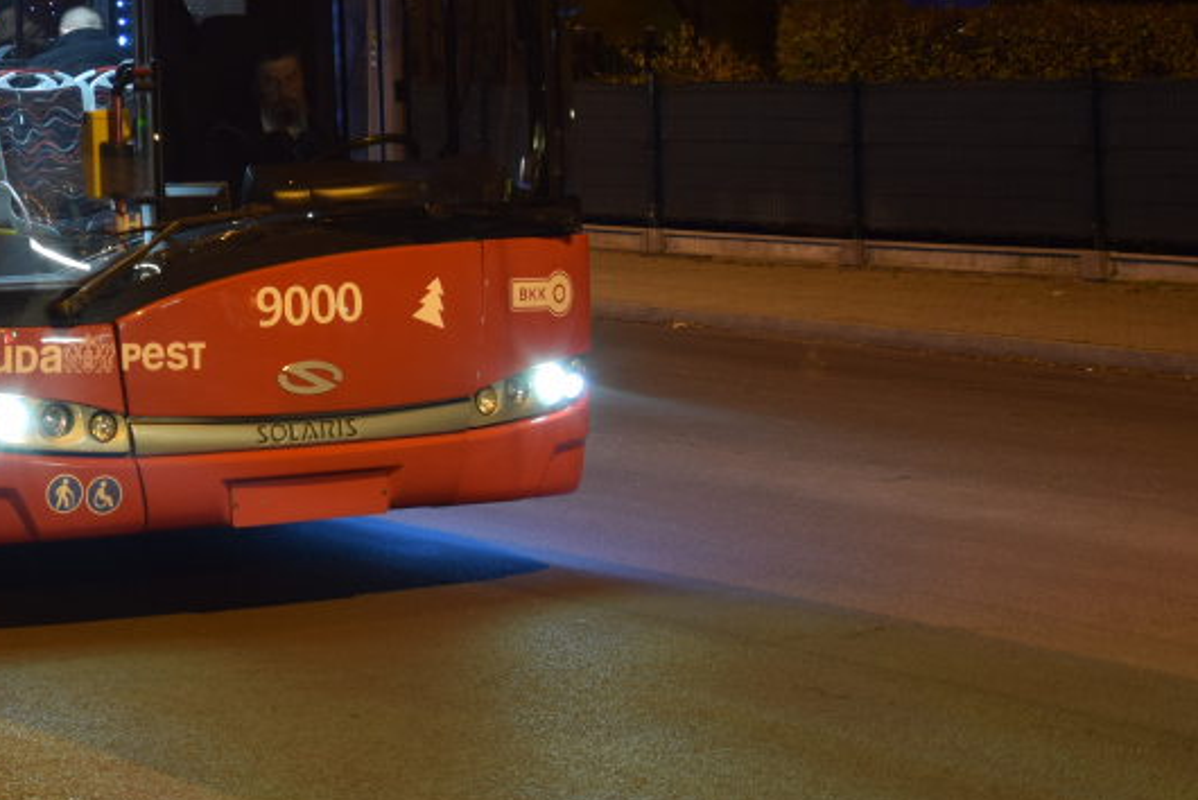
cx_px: -260
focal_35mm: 103
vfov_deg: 13.1
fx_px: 3429
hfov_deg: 18.7
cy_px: -51
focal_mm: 28
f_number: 6.3
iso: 200
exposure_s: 1
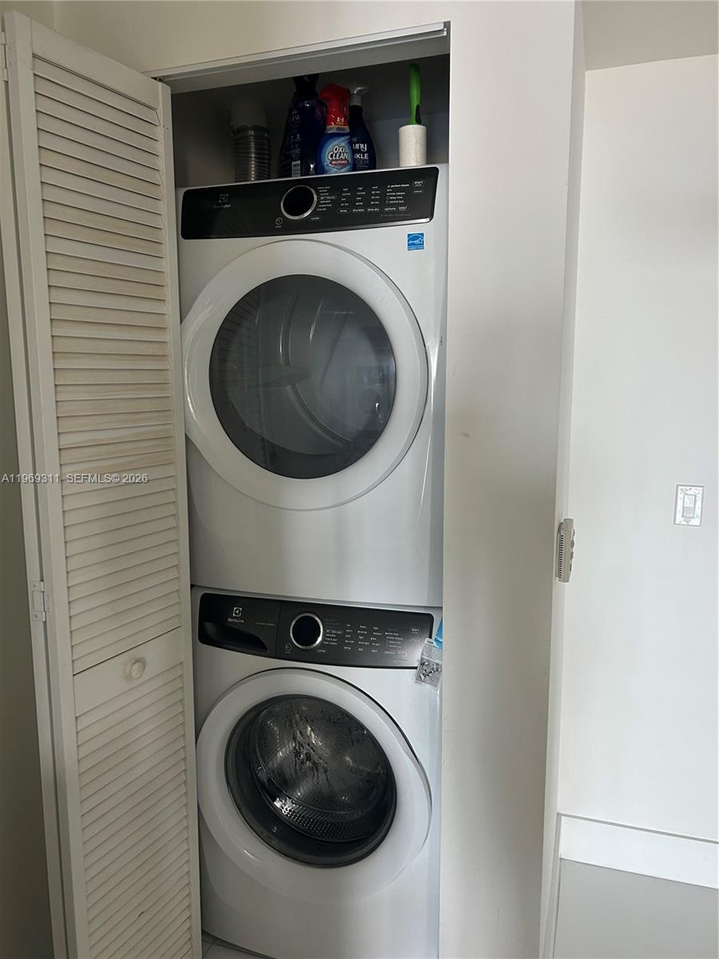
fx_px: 720
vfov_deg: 67.3
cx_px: 360
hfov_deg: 53.1
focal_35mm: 26
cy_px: 480
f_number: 1.5
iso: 125
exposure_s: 1/60
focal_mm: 5.7
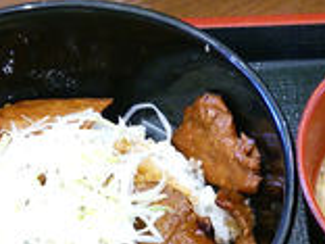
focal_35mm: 77
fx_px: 723
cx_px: 215
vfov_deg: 18.8
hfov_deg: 25.2
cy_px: 225
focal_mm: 4.06
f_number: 1.94
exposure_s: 1/44
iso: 125
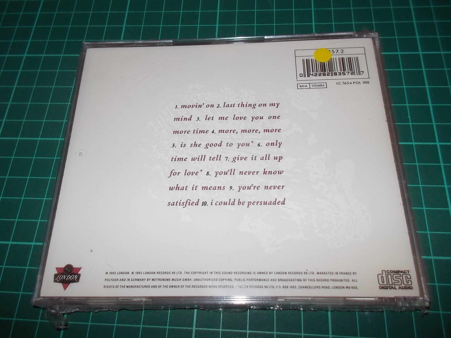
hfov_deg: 61.7
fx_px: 378
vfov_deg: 48.2
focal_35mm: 29
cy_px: 169
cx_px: 226
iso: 200
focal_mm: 4.1
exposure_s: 1/30
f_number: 3.3
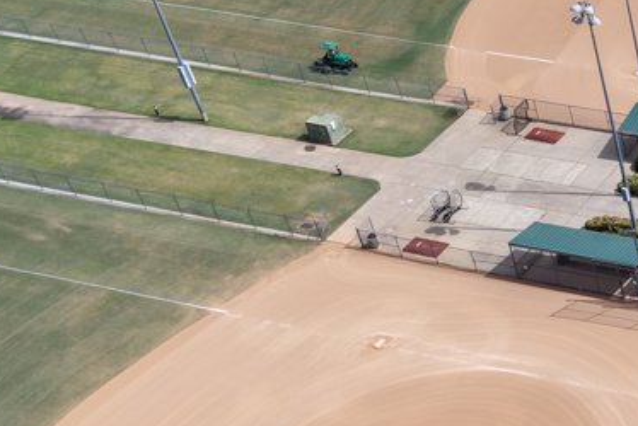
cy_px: 285
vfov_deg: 17.1
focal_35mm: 80
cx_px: 1000
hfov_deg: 20.9
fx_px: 1419
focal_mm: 8.67
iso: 130
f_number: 1.8
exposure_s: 1/6400
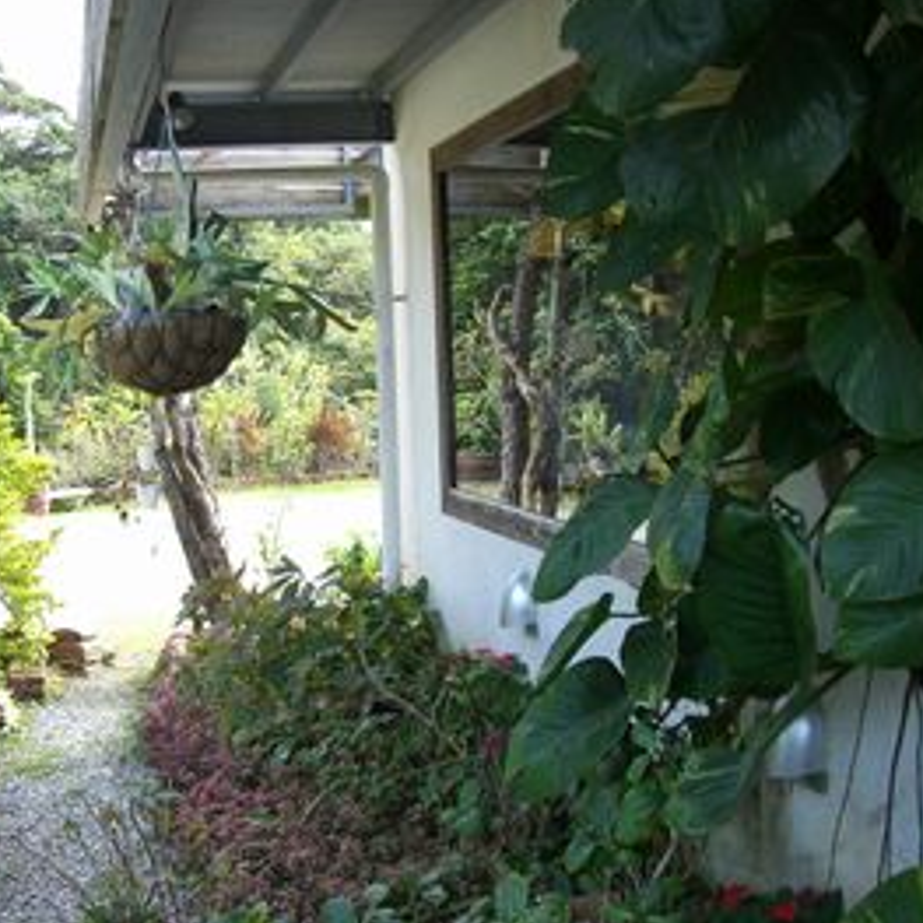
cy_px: 453
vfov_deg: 36.8
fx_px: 1388
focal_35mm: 46
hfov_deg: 36.8
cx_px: 414
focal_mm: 6.2
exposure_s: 1/250
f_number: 2.7
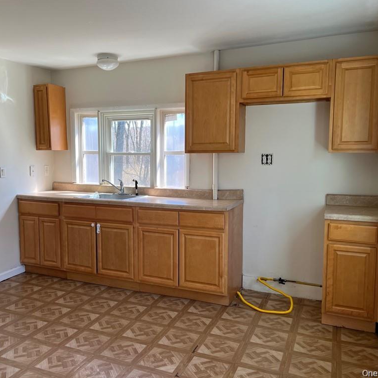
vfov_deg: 52.5
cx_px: 158
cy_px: 188
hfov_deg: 52.3
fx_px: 383
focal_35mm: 31
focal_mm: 5.7
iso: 50
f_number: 1.5
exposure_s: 1/178
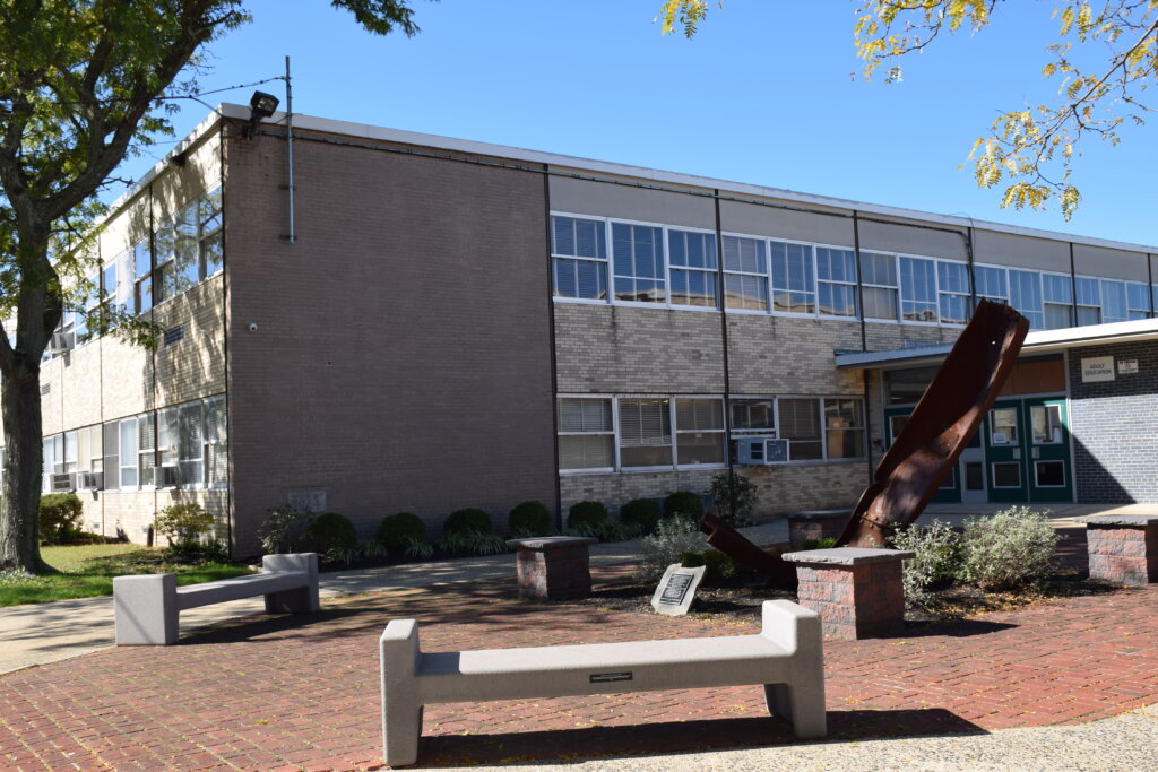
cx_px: 579
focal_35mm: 34
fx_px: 1110
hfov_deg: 55.1
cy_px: 386
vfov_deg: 38.4
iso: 100
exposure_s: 1/200
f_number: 9
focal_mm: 23
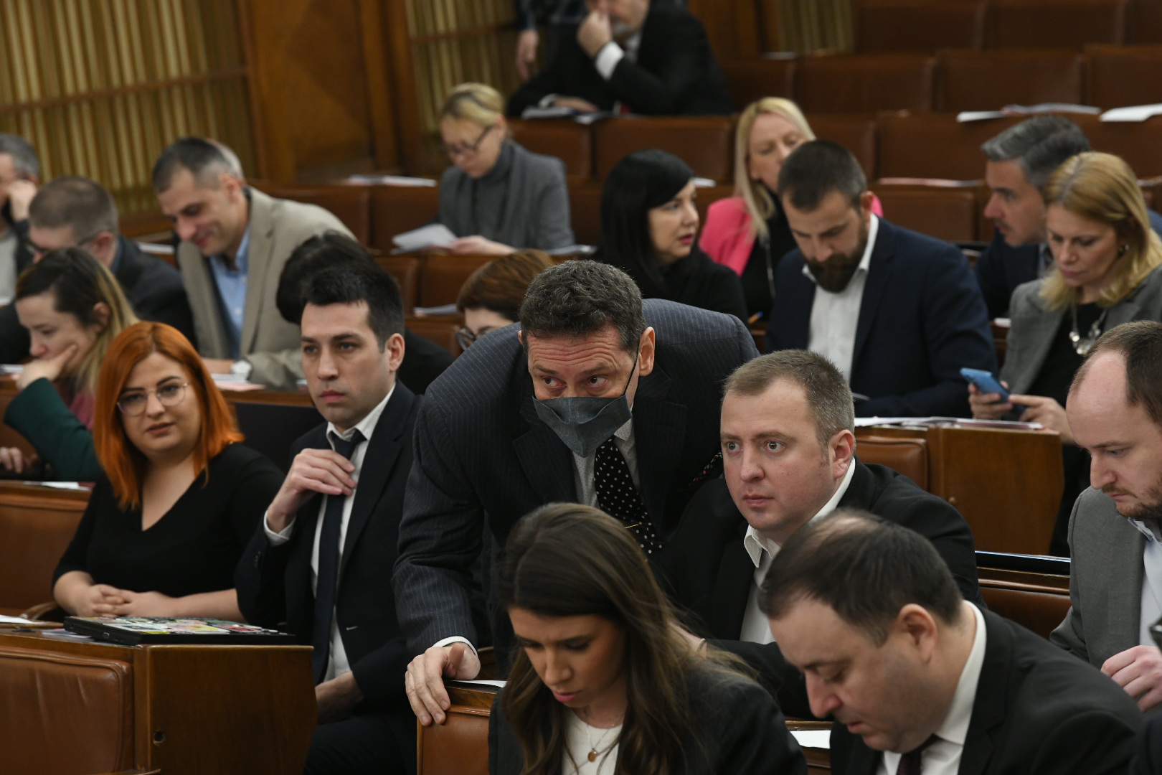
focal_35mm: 135
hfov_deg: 15.2
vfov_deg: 10.2
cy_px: 388
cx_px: 581
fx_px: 4357
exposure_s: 1/200
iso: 4000
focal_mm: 135
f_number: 6.3
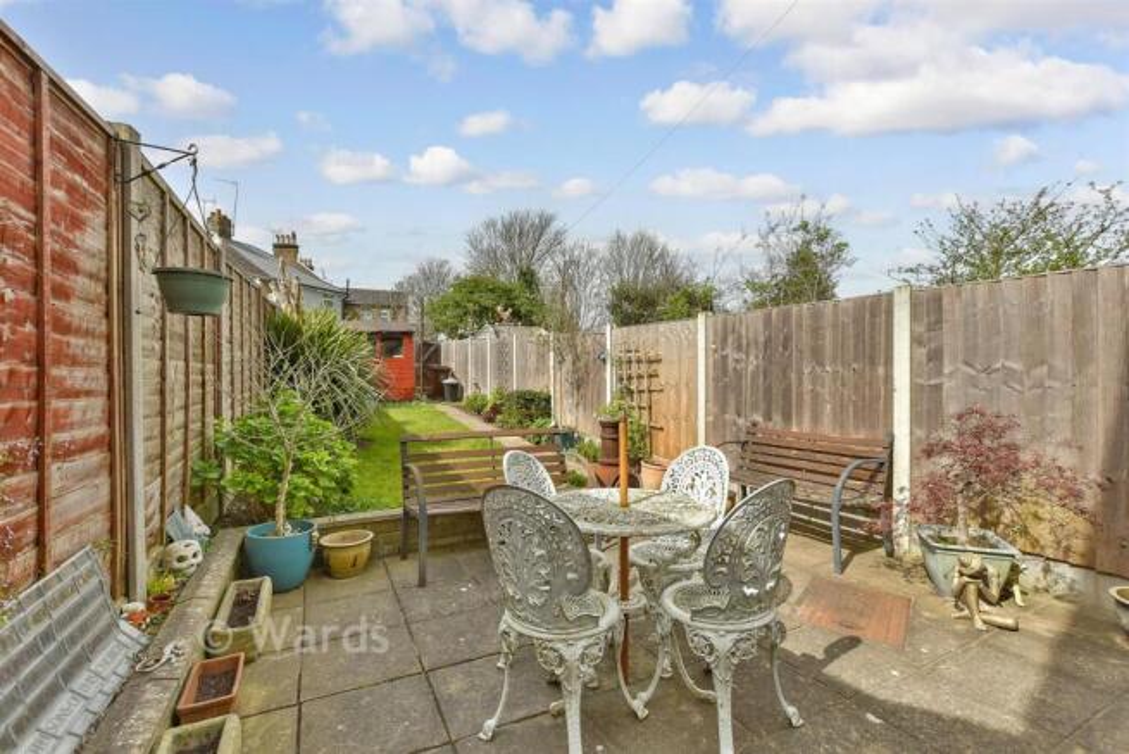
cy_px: 377
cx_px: 564
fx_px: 470
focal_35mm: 15
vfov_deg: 77.4
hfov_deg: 100.4
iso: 500
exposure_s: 1/320
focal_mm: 10
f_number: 9
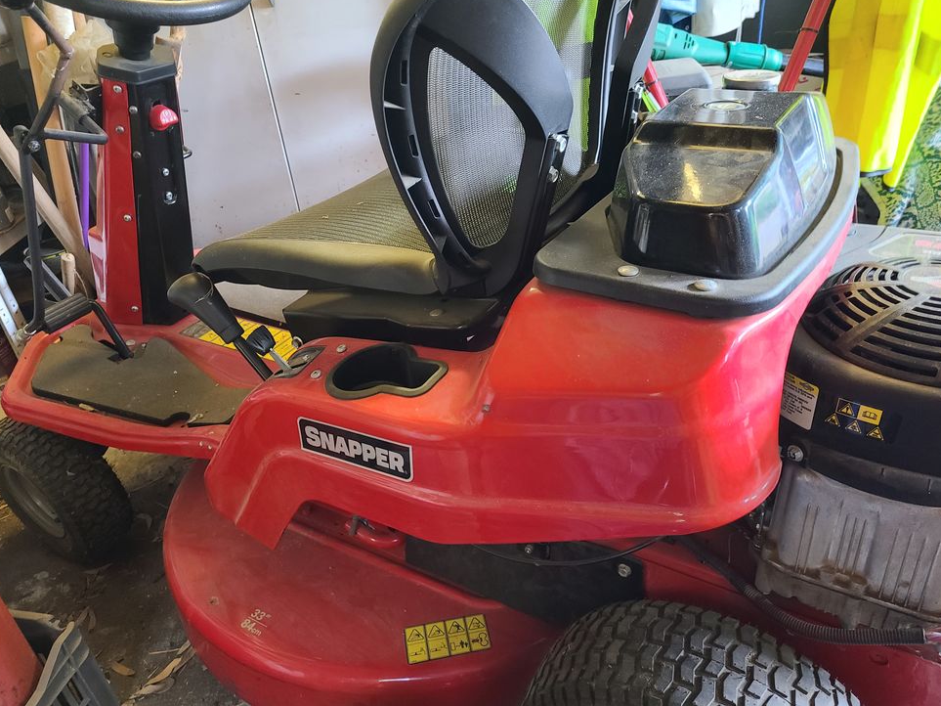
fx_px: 734
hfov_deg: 65.3
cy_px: 354
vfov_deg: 51.3
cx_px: 474
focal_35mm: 27
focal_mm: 5.4
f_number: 1.8
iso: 640
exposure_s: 1/25
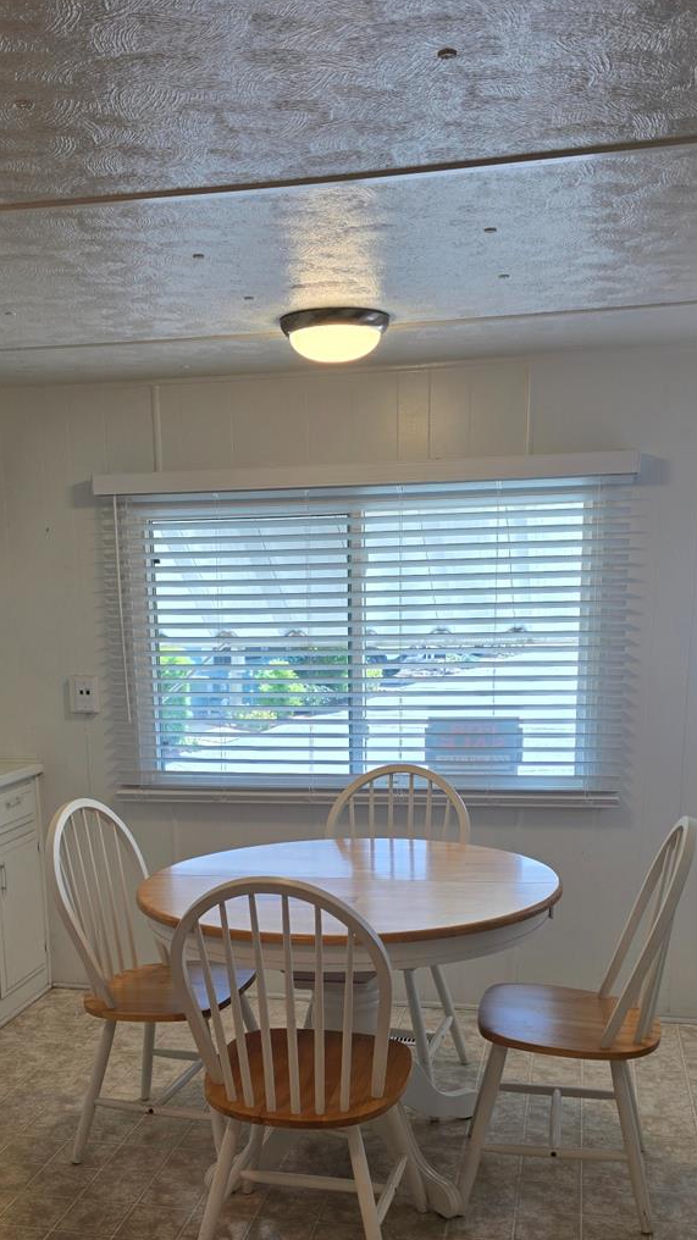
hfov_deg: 31.9
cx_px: 292
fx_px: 1216
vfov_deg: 52.7
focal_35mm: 37
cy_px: 849
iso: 32
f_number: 1.7
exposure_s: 1/120
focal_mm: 6.3
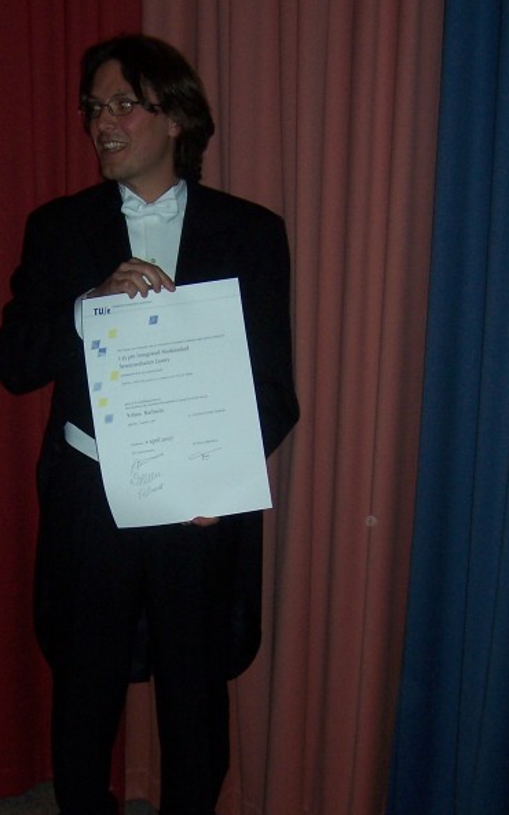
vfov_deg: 36.9
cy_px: 447
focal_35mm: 55
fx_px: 1221
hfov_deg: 23.3
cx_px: 133
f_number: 3.4
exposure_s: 1/60
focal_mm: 6.7
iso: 140
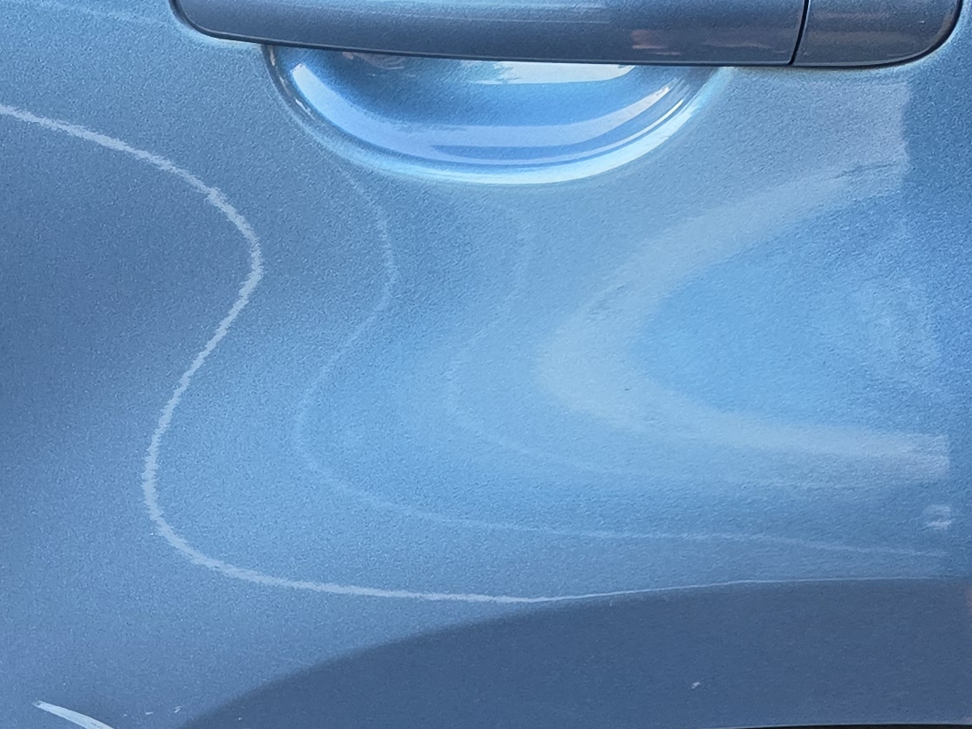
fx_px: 2331
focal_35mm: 83
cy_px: 757
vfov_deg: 17.3
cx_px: -240
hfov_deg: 21.6
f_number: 1.4
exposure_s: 1/120
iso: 125
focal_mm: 6.5
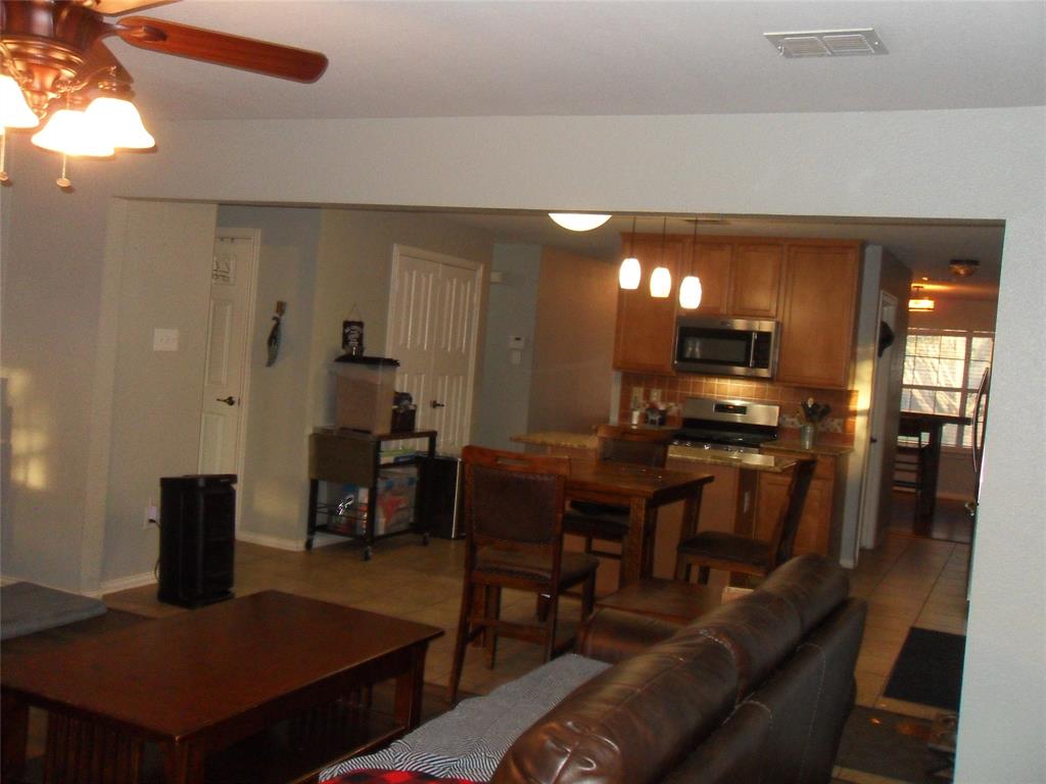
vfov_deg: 40.7
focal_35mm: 35
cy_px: 392
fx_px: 1058
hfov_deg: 52.6
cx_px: 523
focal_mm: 6.3
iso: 400
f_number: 3.5
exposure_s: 1/45
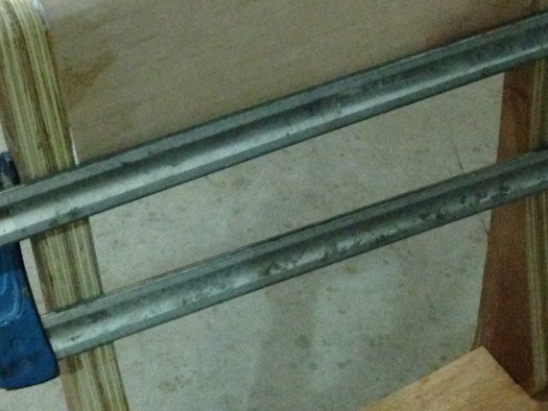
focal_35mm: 74
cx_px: 270
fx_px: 1171
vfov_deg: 19.9
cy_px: 195
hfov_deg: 26.3
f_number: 2.4
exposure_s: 1/15
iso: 800
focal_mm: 4.12
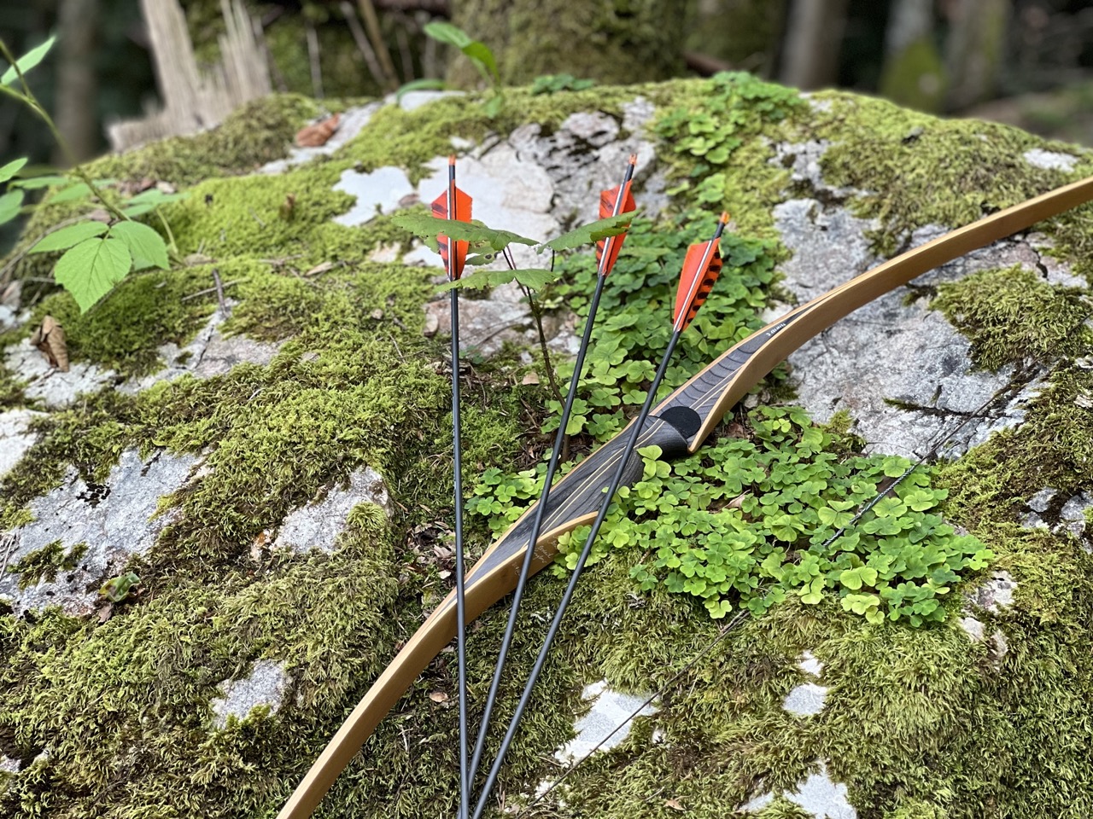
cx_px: 546
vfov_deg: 19.1
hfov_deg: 25.3
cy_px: 410
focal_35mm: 77
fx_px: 2431
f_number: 2.8
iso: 200
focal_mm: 9
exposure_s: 1/121
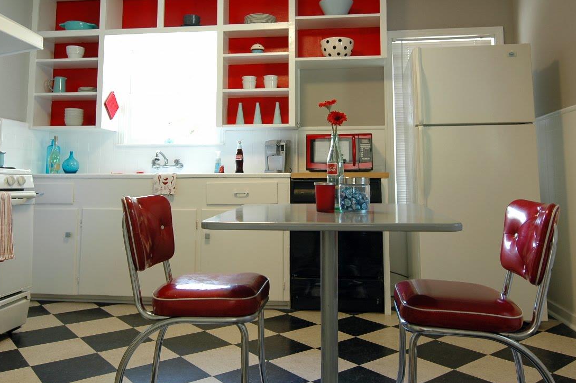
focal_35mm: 29
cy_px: 128
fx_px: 464
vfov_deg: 44.2
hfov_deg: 63.7
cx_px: 282
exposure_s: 1/40
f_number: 3.2
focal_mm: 14
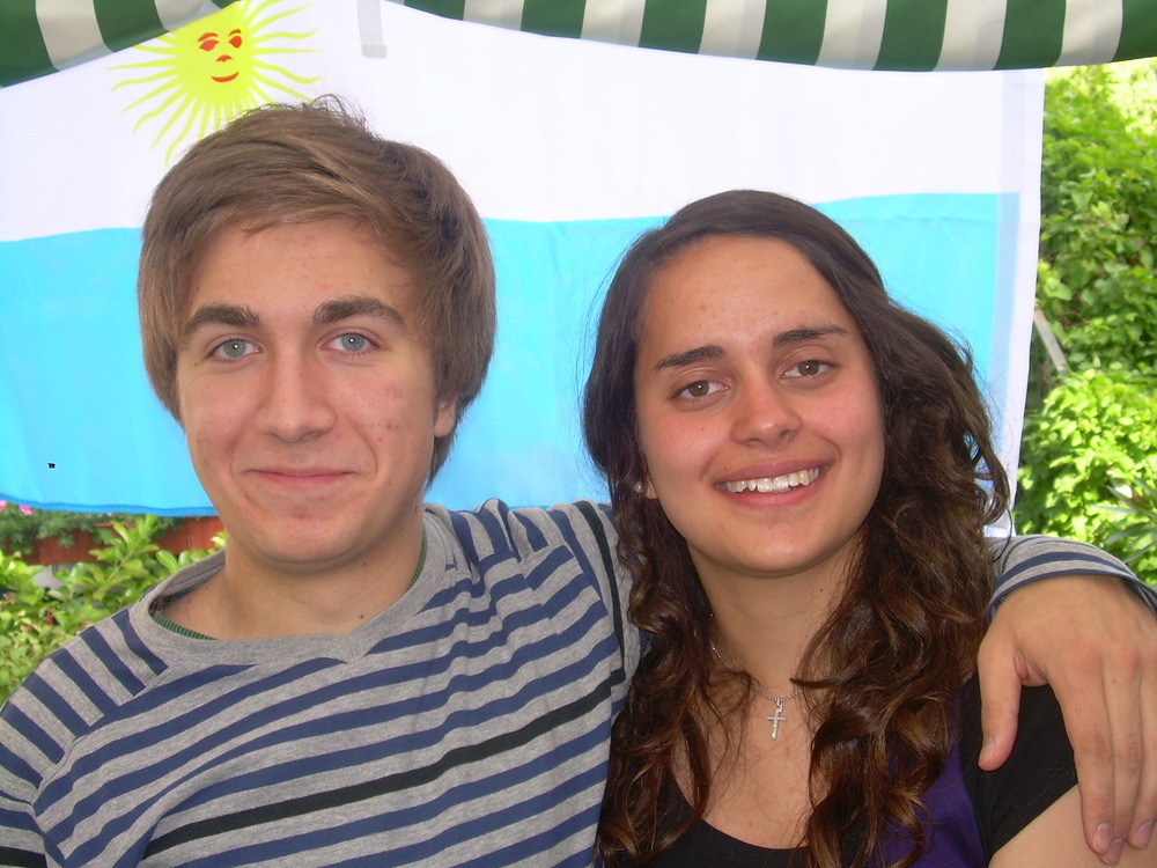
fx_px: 2039
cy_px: 434
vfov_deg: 24.0
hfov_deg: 31.7
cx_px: 578
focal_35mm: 61
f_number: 3.4
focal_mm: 10.3
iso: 50
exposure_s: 1/60
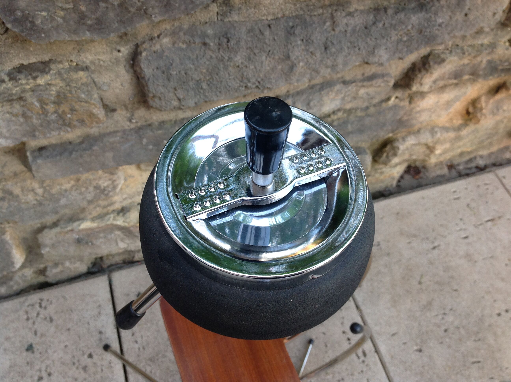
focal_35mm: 35
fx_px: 516
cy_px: 191
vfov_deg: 40.6
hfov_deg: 52.7
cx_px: 256
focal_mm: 4.28
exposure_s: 1/60
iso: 50
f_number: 2.4
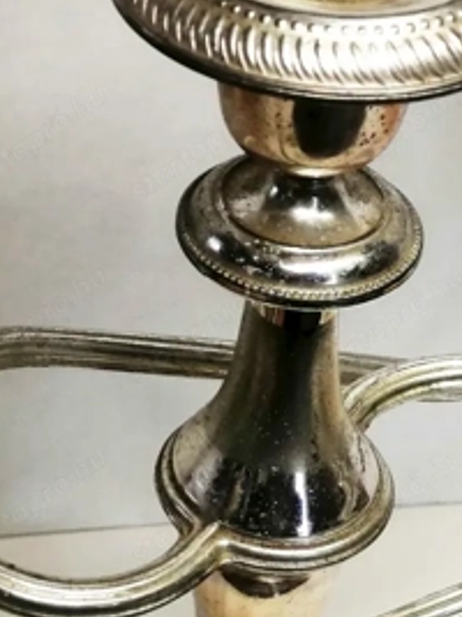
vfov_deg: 34.9
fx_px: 962
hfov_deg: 27.0
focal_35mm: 54
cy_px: 166
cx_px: 247
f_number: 1.8
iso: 100
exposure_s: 1/100
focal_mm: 3.62
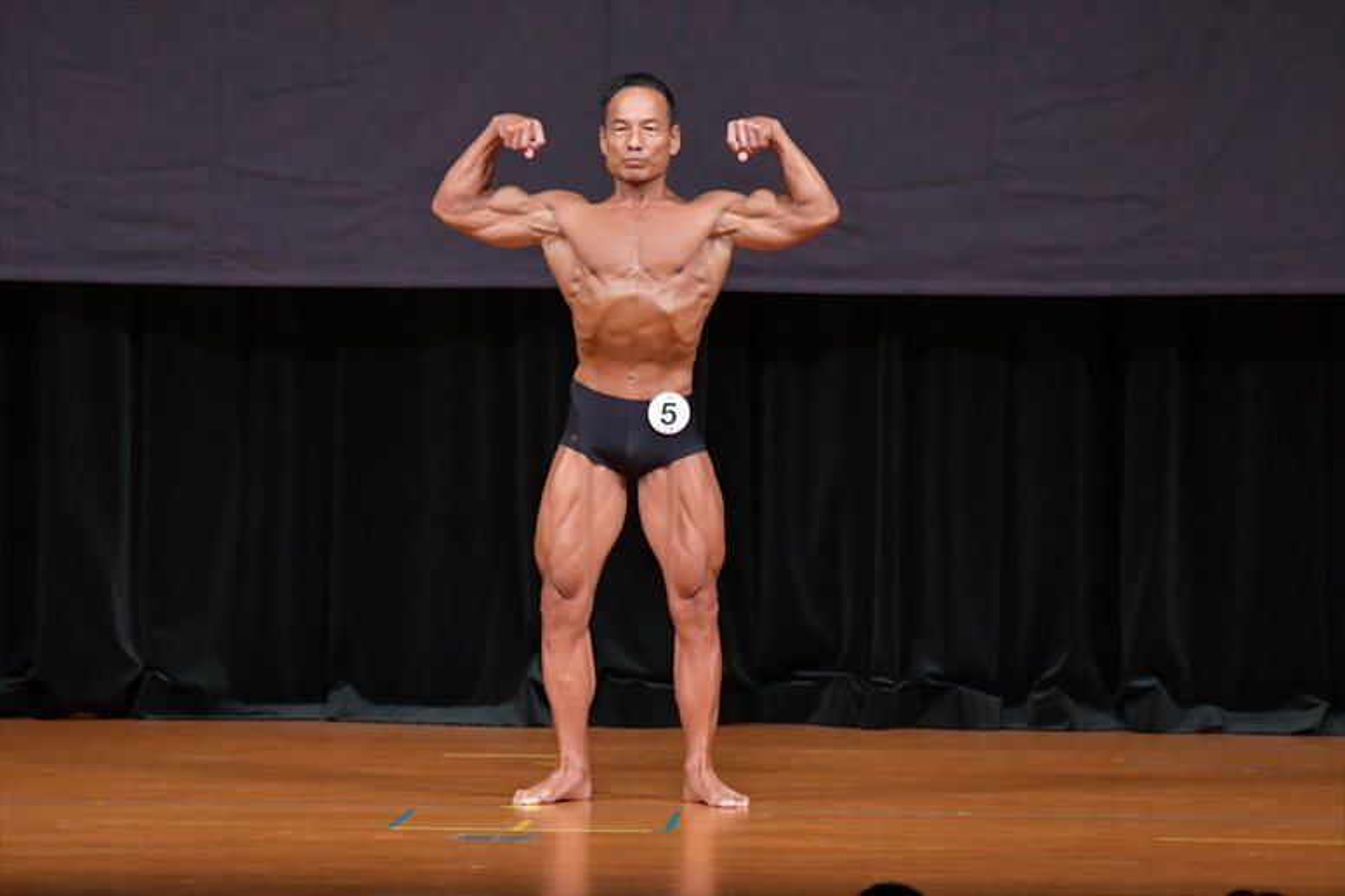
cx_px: 672
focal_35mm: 285
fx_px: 10643
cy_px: 448
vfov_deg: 4.8
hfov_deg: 7.2
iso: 5000
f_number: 5.6
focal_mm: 190
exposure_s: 1/400
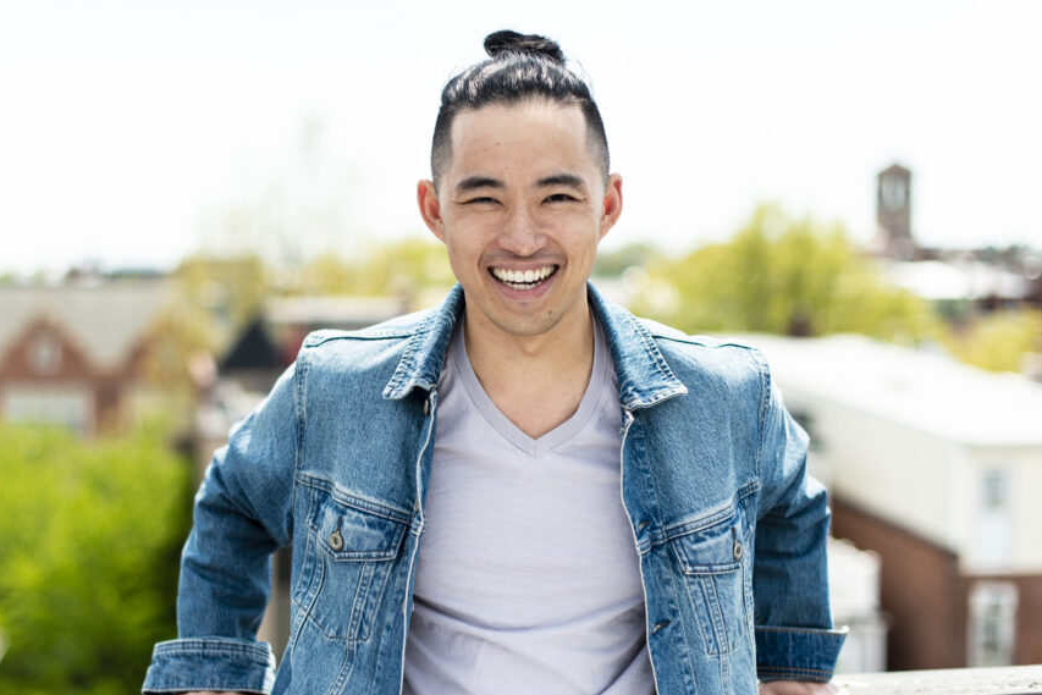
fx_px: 1737
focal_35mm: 60
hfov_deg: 33.3
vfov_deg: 22.6
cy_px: 398
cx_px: 445
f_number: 2
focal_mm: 50
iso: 100
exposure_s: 1/3200
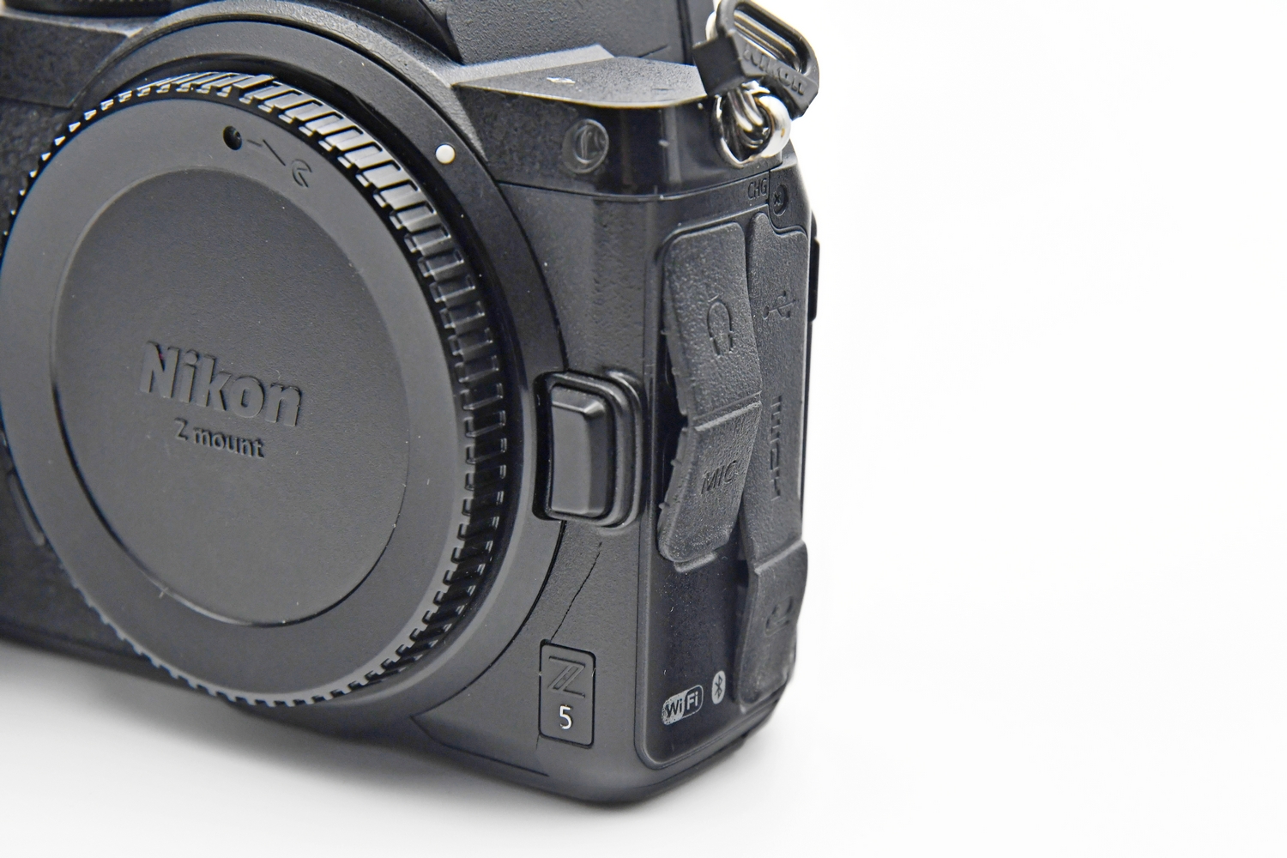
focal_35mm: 93
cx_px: 644
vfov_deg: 14.7
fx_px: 3324
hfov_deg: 21.9
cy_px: 429
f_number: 8
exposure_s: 1/100
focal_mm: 62
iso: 1600
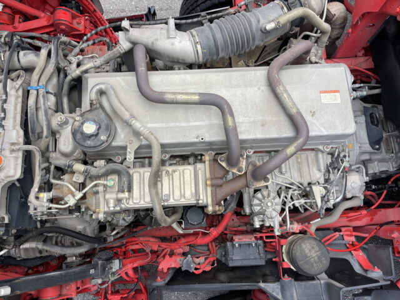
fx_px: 300
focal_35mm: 26
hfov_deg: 67.3
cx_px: 200
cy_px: 150
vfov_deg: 53.1
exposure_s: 1/836
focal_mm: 4.2
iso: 32
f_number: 1.6
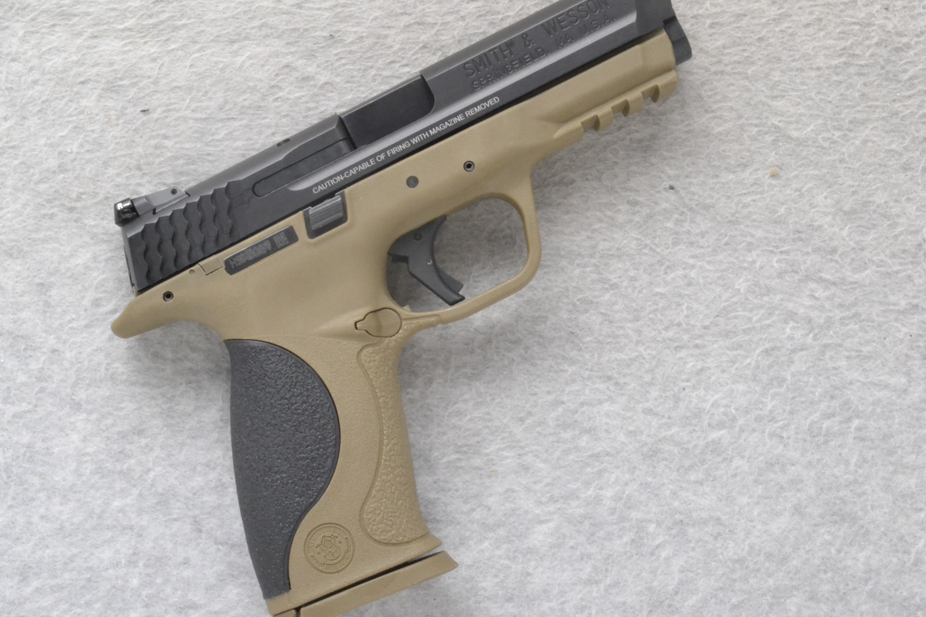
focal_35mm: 73
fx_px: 1877
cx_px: 398
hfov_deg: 27.7
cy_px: 305
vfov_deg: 18.7
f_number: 20
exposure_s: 1/60
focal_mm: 38
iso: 3200
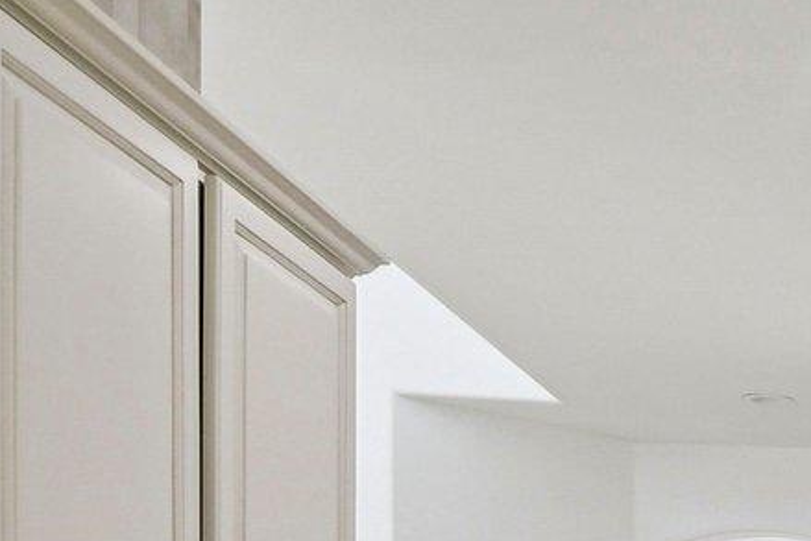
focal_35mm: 70
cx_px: 1404
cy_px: 714
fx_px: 1577
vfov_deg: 18.1
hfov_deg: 21.1
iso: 400
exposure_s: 1/40
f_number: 8
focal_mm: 10
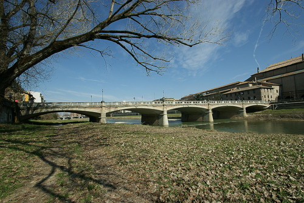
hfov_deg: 100.4
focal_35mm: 15
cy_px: 102
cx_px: 152
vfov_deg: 77.3
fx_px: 127
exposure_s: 1/250
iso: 100
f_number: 10
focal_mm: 10
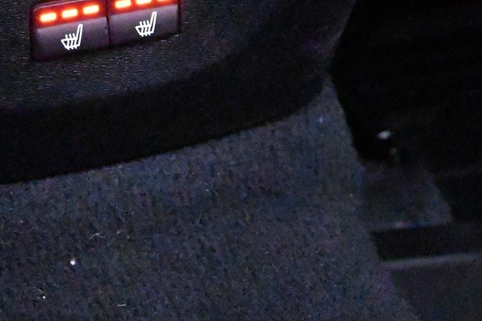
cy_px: 13
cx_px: 106
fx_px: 1850
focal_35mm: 138
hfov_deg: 14.8
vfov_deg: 9.9
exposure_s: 1/20
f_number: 5.6
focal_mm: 39
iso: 51200
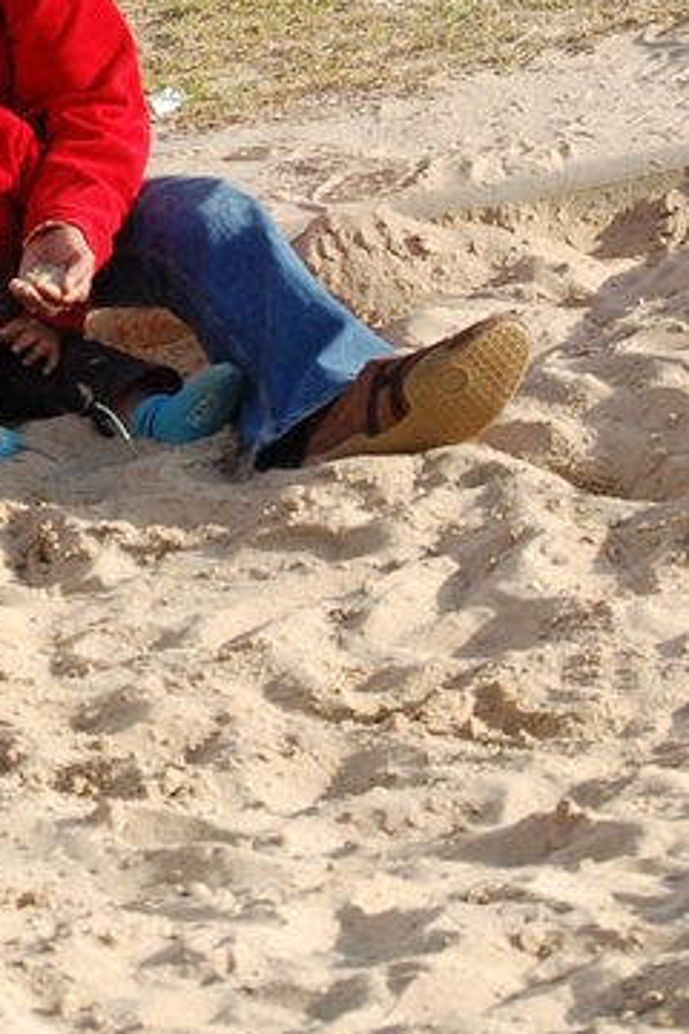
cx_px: -99
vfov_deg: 8.8
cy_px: 339
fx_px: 6729
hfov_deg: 5.8
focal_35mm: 234
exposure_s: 1/320
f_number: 9
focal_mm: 55
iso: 200
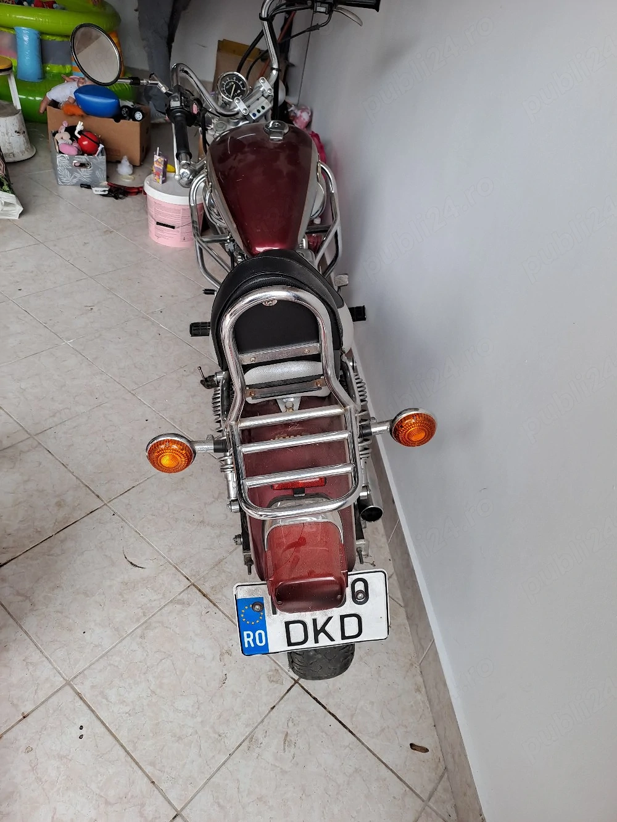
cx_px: 308
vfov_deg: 69.4
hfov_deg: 54.9
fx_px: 594
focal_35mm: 25
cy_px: 411
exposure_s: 1/100
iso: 64
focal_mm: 4.65
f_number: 1.8
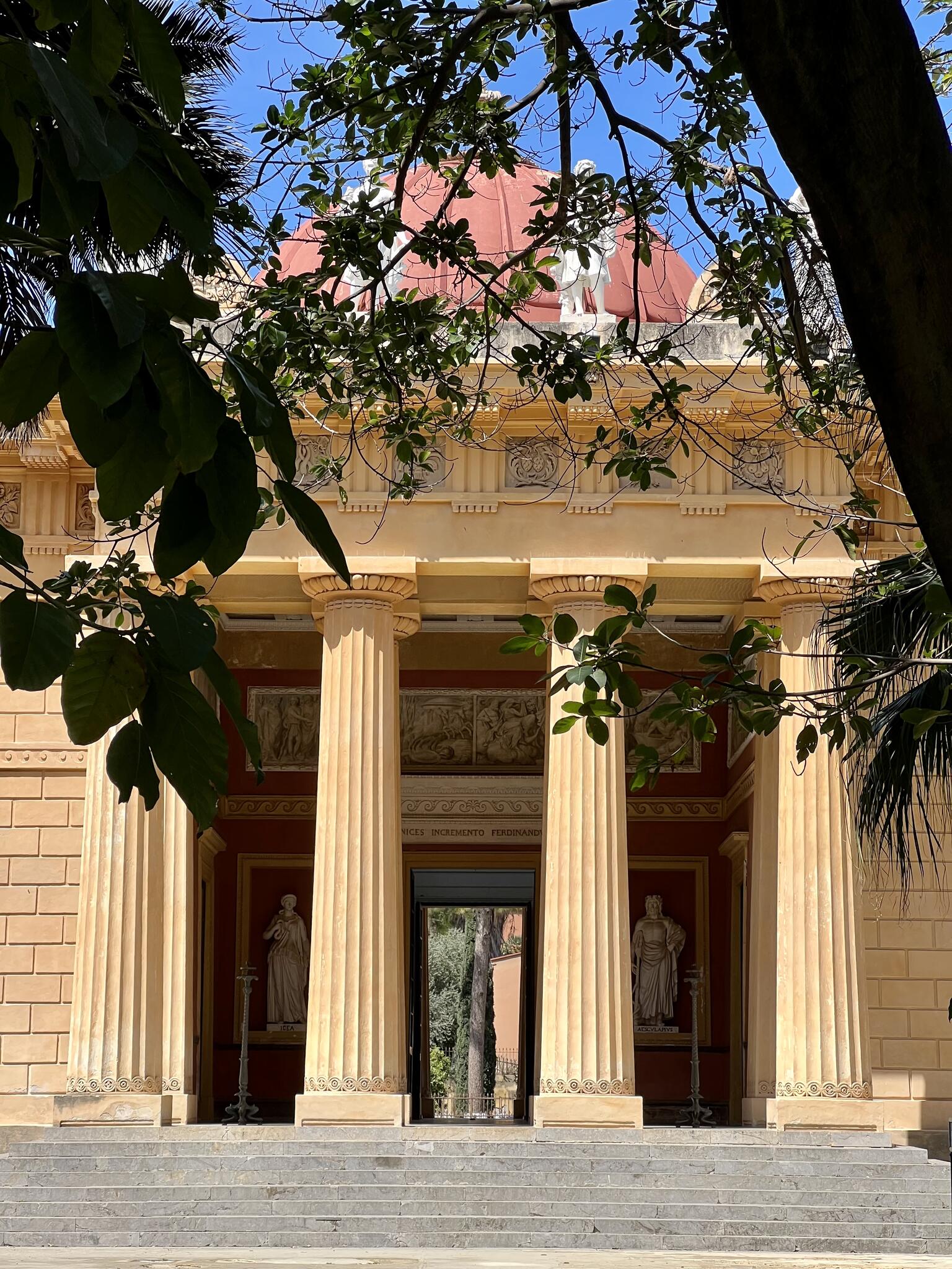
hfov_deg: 19.1
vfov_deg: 25.3
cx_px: 476
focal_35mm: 77
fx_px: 2824
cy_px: 634
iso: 32
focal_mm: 9
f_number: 2.8
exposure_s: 1/457
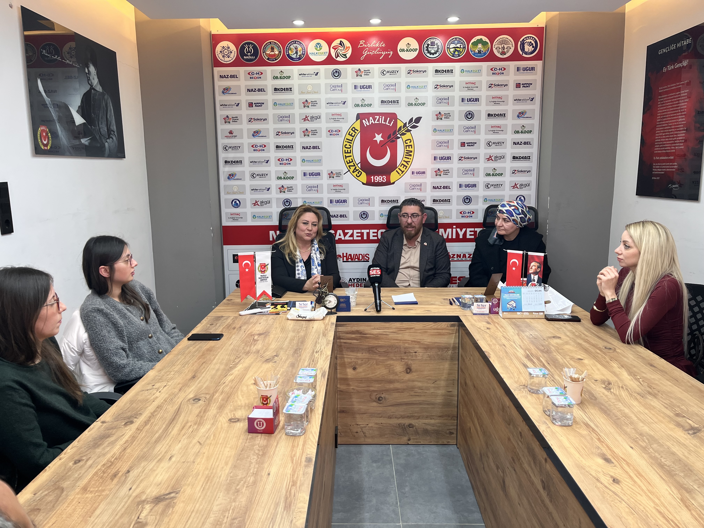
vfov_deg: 53.1
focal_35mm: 26
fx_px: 529
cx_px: 352
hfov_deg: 67.3
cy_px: 264
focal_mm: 5.1
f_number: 1.6
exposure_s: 1/100
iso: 100
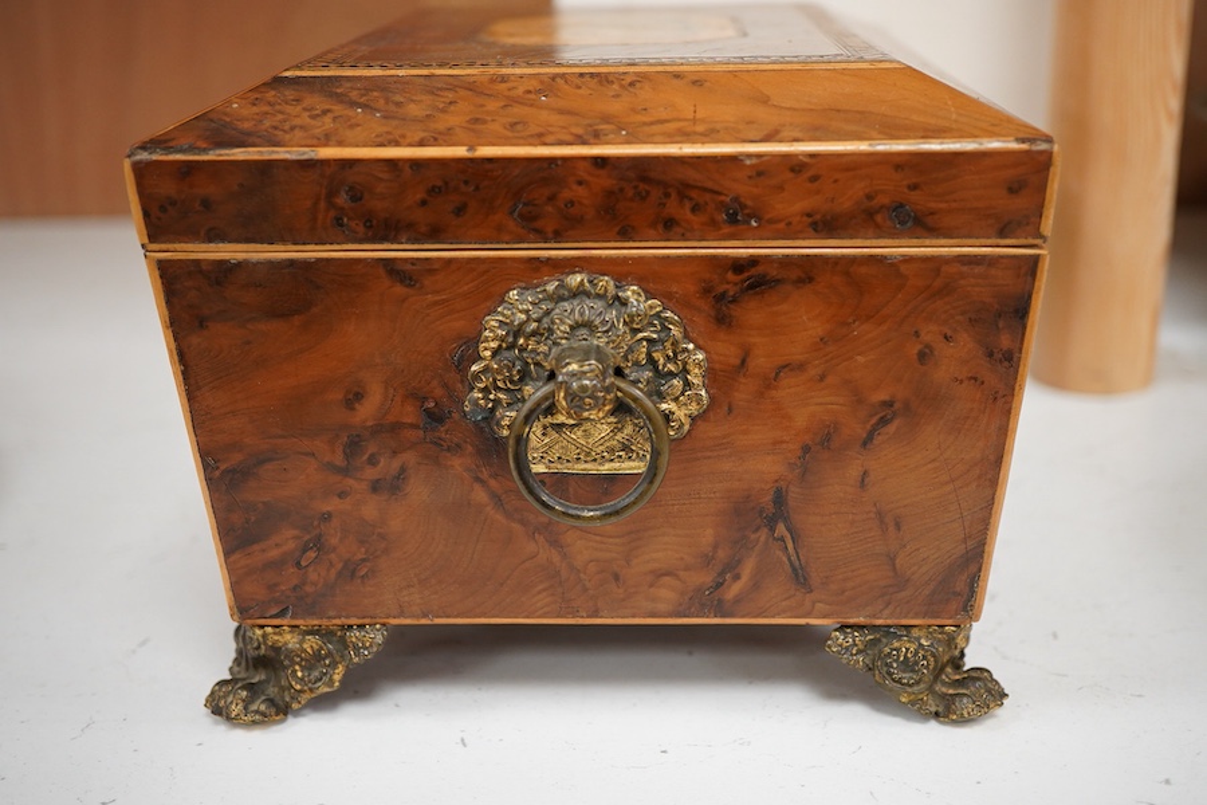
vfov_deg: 29.9
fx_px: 1509
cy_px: 402
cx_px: 604
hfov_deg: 43.6
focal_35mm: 45
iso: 1250
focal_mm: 30
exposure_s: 1/125
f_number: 6.3
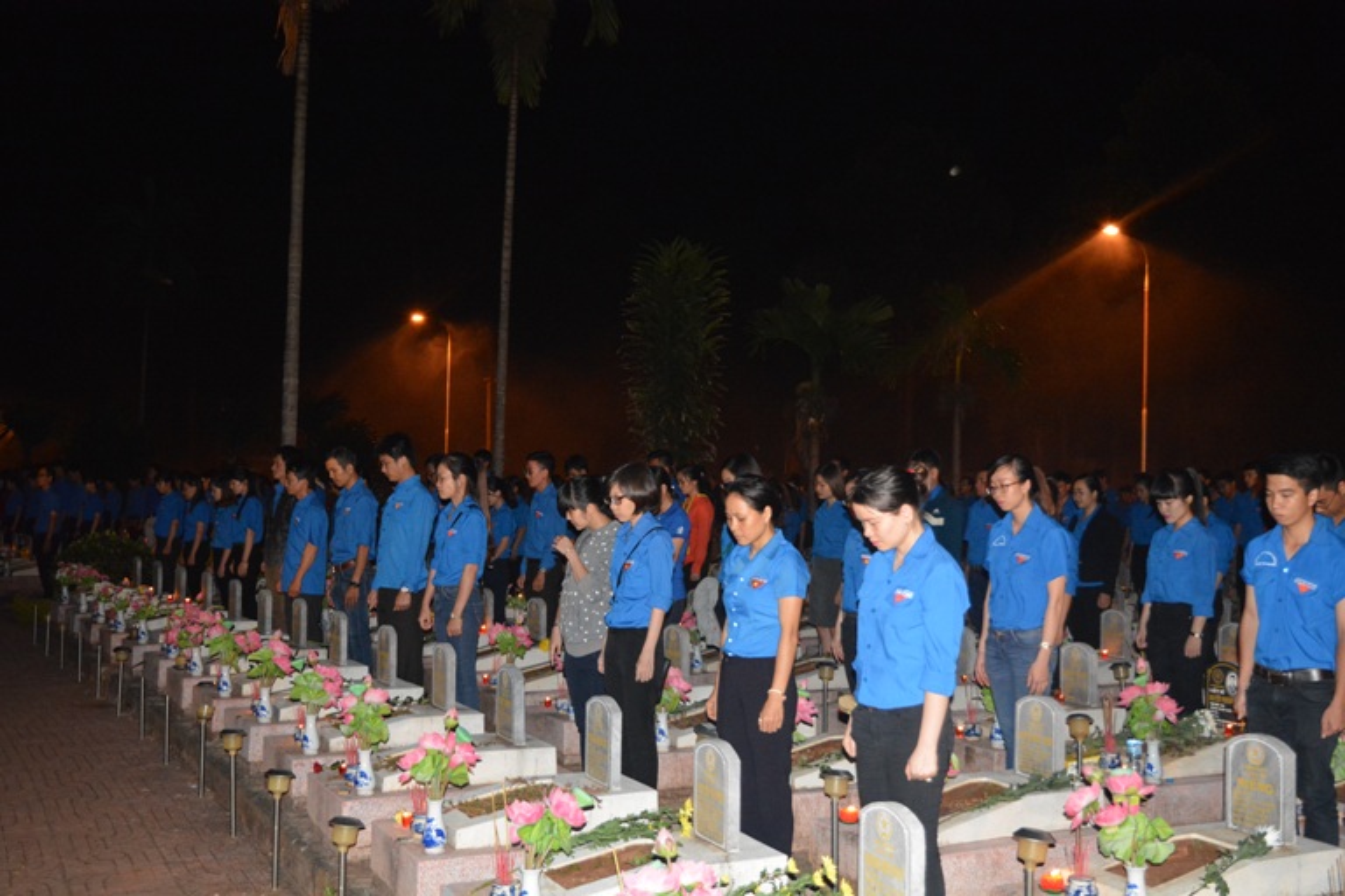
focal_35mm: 39
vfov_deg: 34.2
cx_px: 672
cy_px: 448
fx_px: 1457
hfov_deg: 49.6
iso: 3200
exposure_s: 1/60
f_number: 4
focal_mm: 26
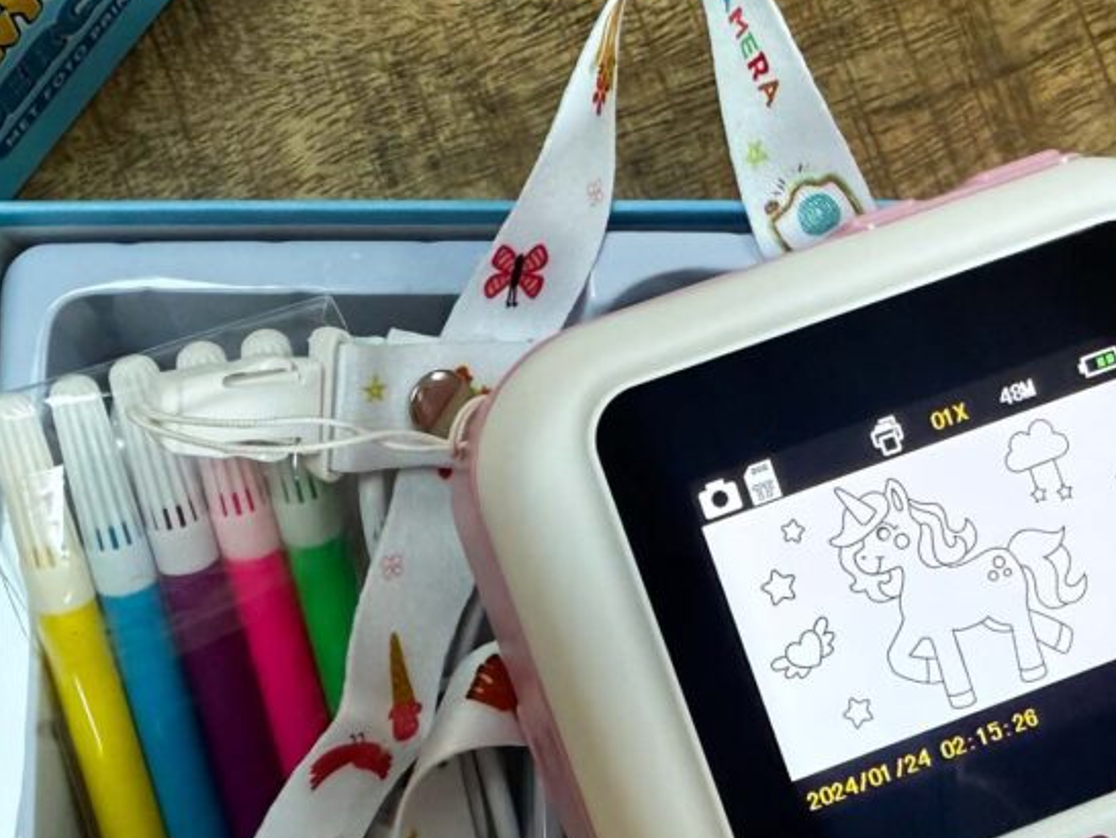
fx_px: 1451
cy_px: 525
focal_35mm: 45
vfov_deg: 32.1
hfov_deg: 42.1
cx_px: 552
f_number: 2.2
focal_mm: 2.22
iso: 250
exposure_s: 1/100
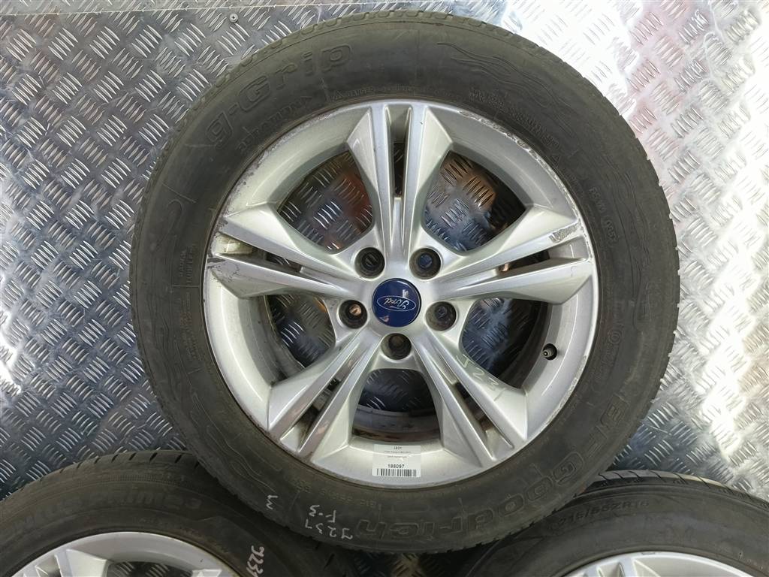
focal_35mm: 27
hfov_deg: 65.3
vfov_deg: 51.4
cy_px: 288
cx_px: 384
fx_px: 600
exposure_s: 1/50
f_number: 1.6
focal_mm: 4.11
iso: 121
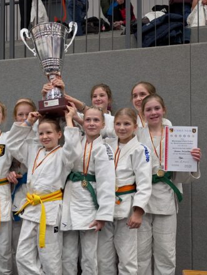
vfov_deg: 44.3
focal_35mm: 42
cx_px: 70
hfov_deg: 34.1
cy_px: 177
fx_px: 334
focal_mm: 6.9
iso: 125
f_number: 1.68
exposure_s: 1/83.3
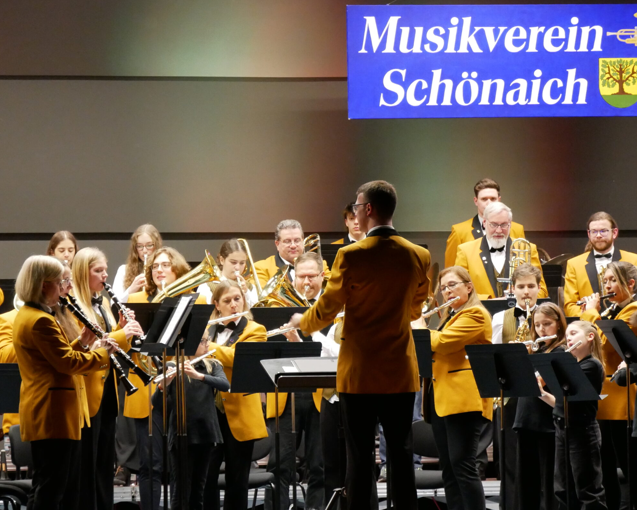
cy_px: 297
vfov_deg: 7.3
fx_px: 3997
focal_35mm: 212
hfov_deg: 9.1
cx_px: 291
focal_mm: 84
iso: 3200
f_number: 5.4
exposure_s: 1/40
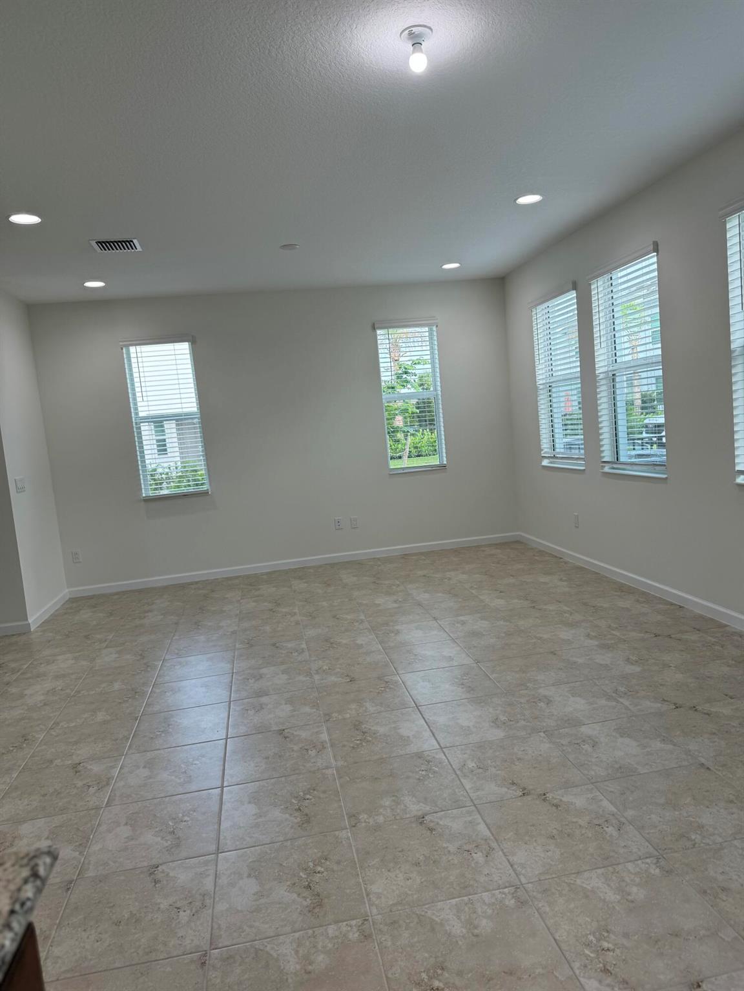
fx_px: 688
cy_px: 496
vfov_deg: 71.6
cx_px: 372
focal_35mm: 24
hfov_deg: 56.8
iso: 80
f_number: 1.78
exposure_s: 1/160
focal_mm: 6.76
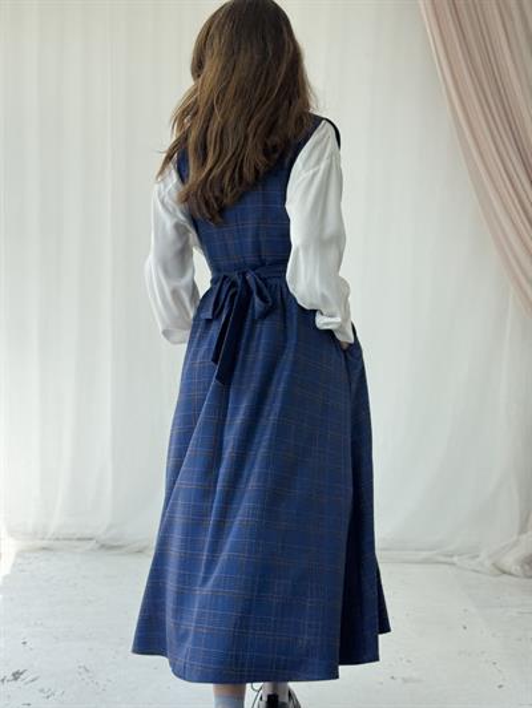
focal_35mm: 48
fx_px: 983
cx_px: 266
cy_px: 354
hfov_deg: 30.3
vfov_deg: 39.6
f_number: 1.78
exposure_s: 1/484
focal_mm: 6.76
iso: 64
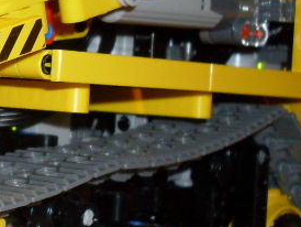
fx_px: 1236
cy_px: 84
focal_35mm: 142
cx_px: -81
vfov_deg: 10.5
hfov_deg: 13.4
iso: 100
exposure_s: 1/45
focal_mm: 6.3
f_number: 2.8
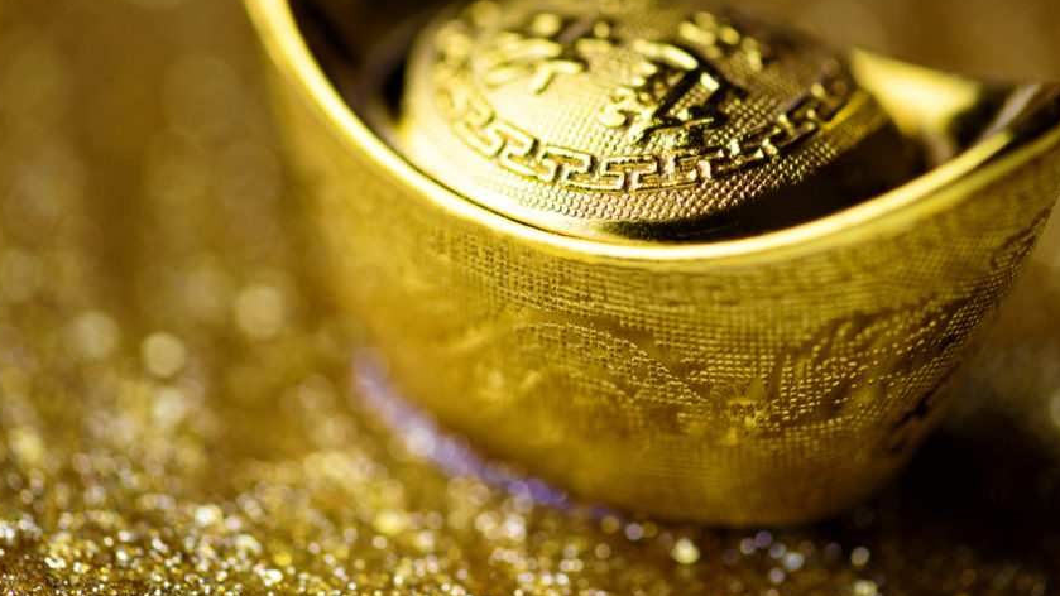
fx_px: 3317
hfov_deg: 18.2
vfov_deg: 10.3
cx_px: 551
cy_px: 222
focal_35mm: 118
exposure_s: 1/80
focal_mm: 105
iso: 200
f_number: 5.6
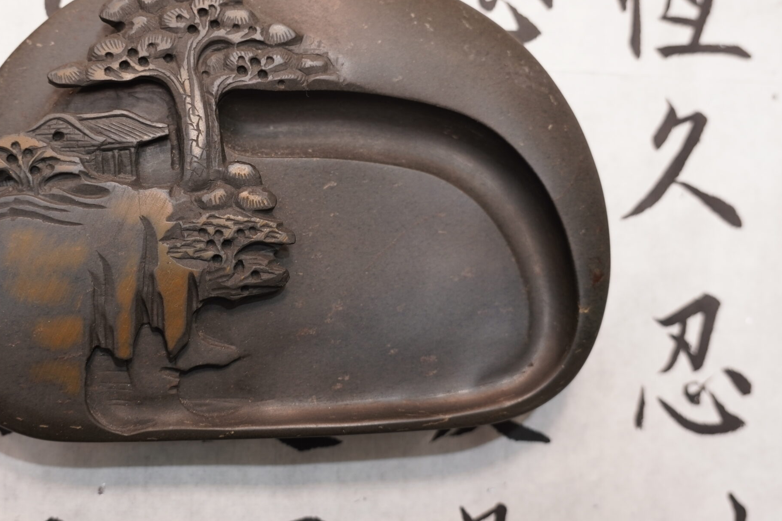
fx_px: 921
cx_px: 295
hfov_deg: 45.6
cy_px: 216
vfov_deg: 31.5
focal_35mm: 42
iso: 400
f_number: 2.8
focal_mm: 20.2
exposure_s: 1/40
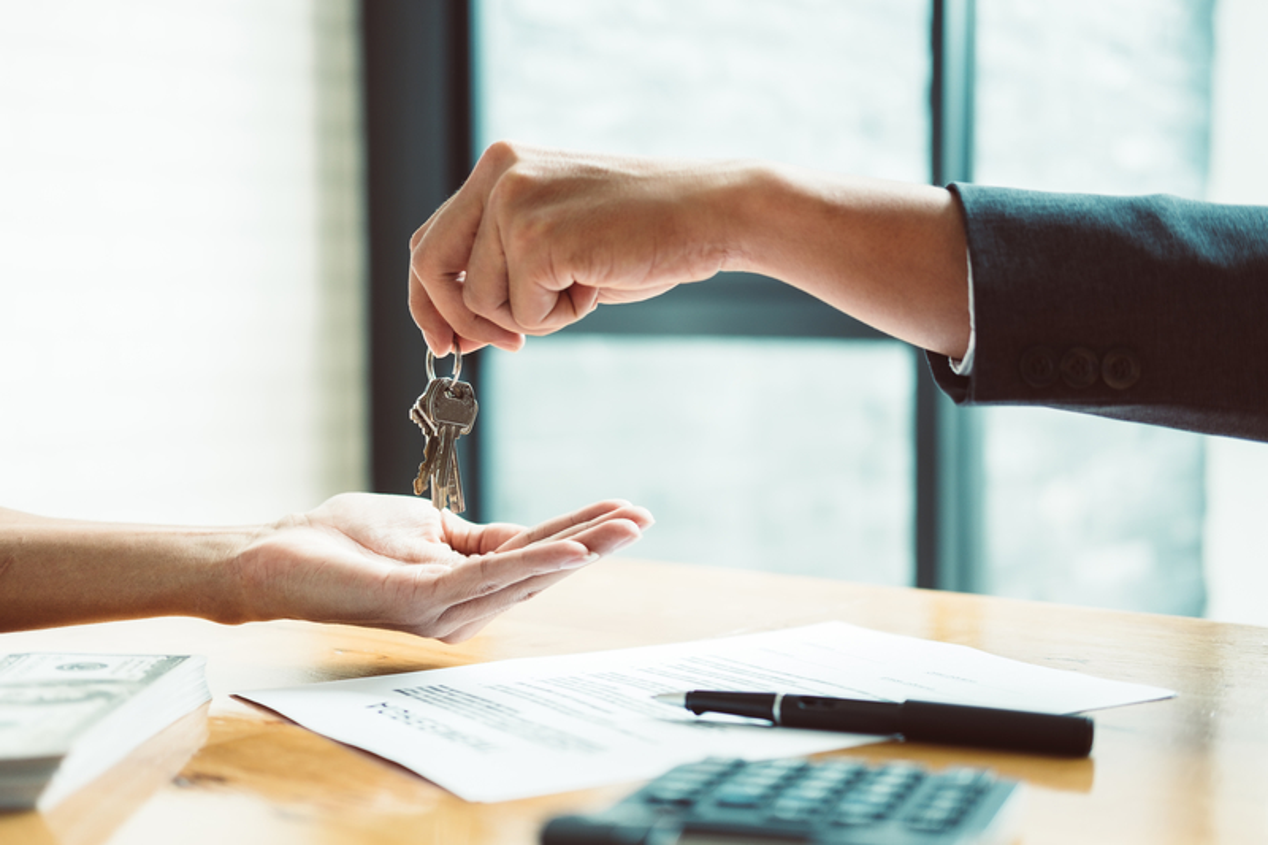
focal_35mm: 53
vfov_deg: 25.5
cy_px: 422
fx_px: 1866
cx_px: 634
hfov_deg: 37.5
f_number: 2
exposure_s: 1/250
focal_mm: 35
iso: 400
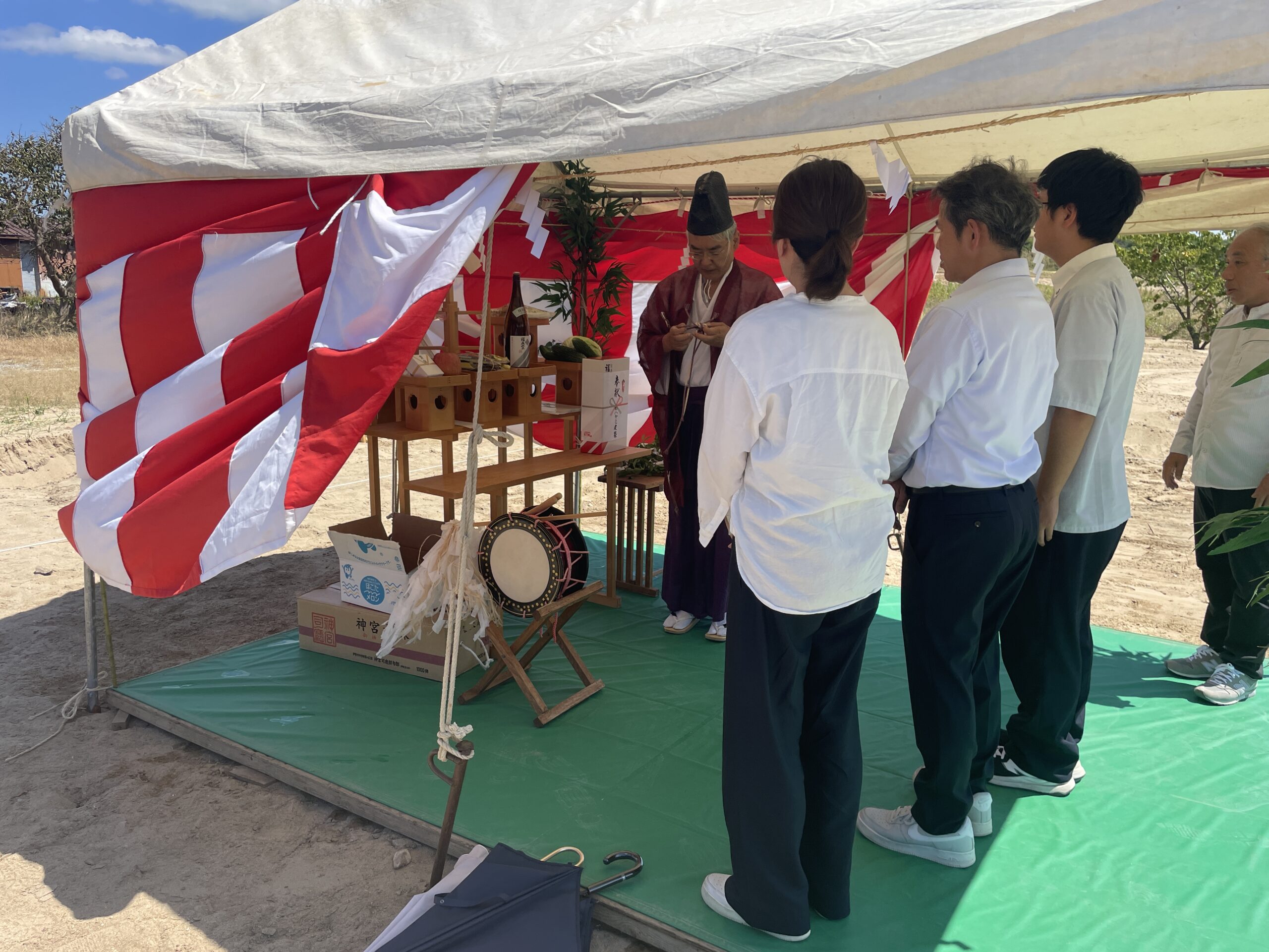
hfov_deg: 67.3
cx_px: 634
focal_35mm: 26
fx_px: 953
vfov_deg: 53.1
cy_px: 476
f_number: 1.6
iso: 32
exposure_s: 1/2959
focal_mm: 4.2
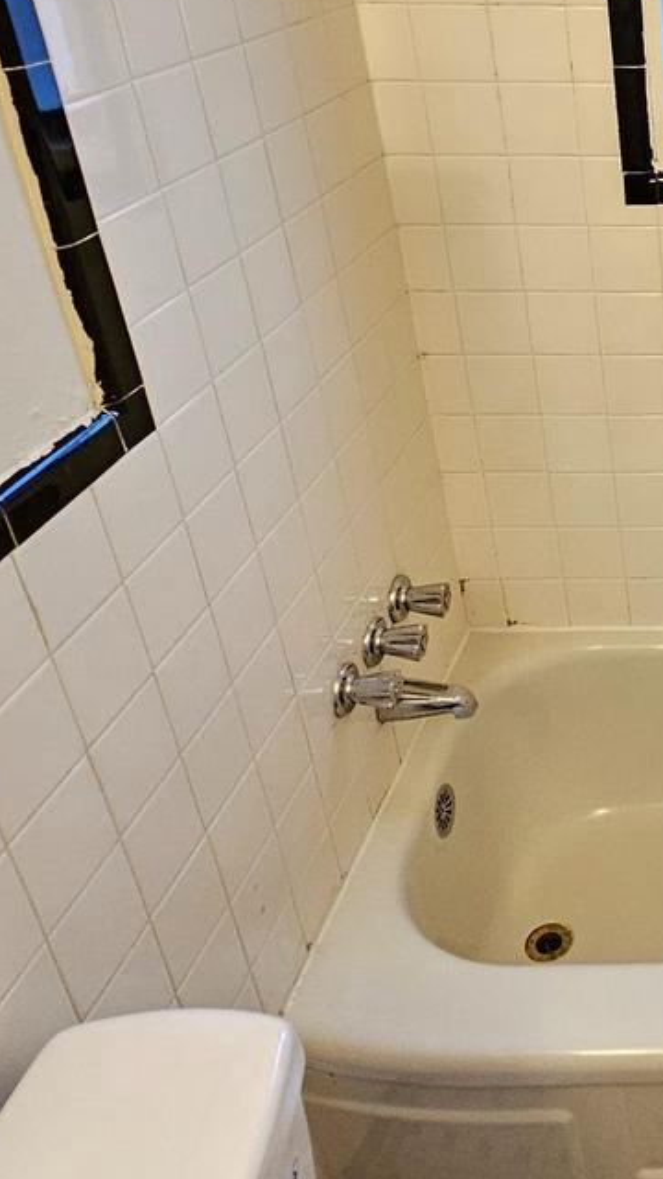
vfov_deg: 56.3
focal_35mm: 34
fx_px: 1063
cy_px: 356
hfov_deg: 27.2
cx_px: 926
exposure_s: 1/40
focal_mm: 2.2
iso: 320
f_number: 2.2
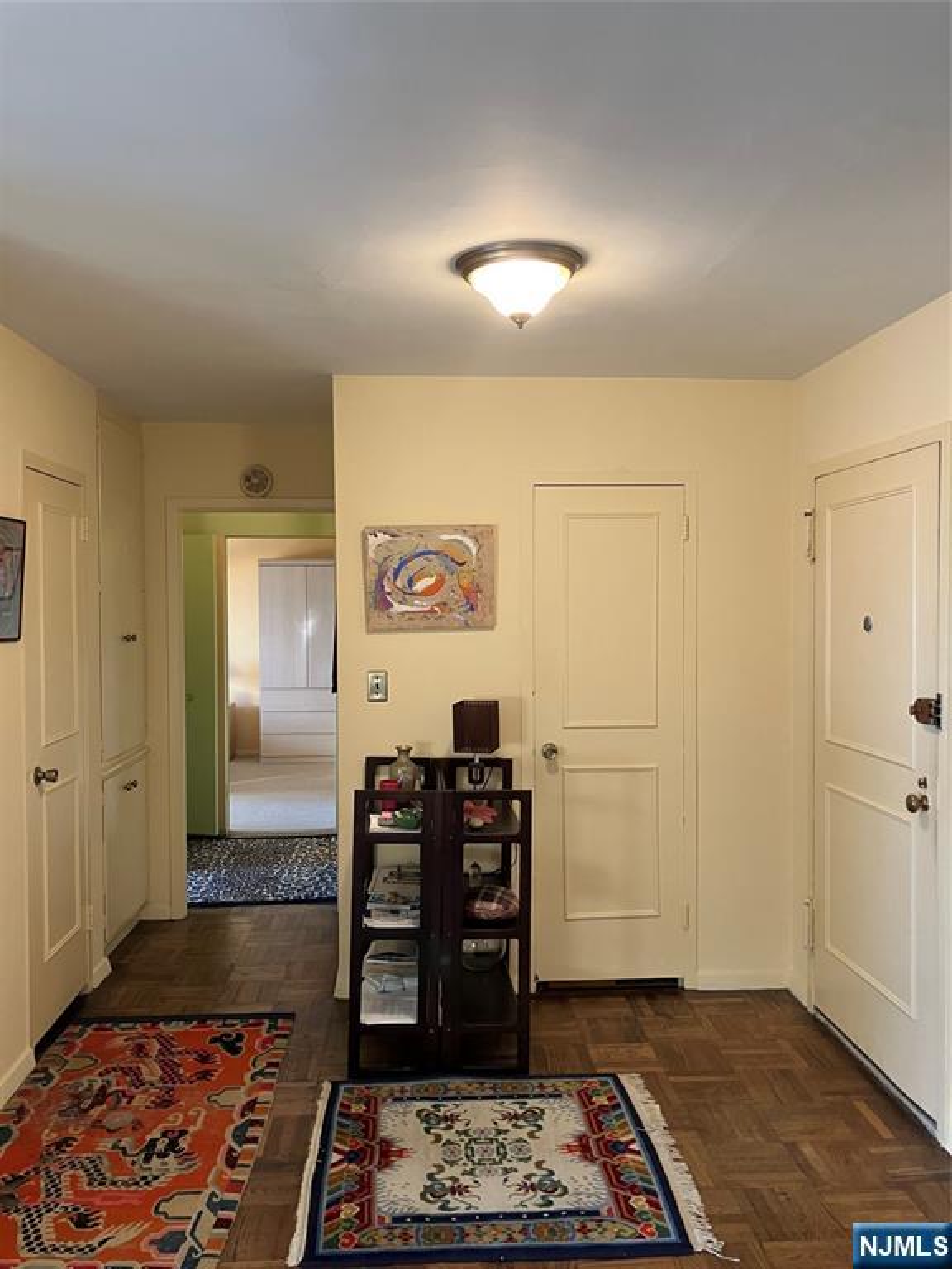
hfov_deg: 49.7
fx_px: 1027
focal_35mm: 28
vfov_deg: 63.4
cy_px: 634
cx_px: 476
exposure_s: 1/60
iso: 160
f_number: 1.8
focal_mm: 3.99
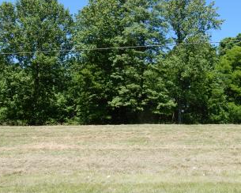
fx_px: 228
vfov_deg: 45.8
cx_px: 134
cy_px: 99
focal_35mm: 32
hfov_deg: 55.5
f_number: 3.7
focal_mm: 4.5
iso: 125
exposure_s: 1/640
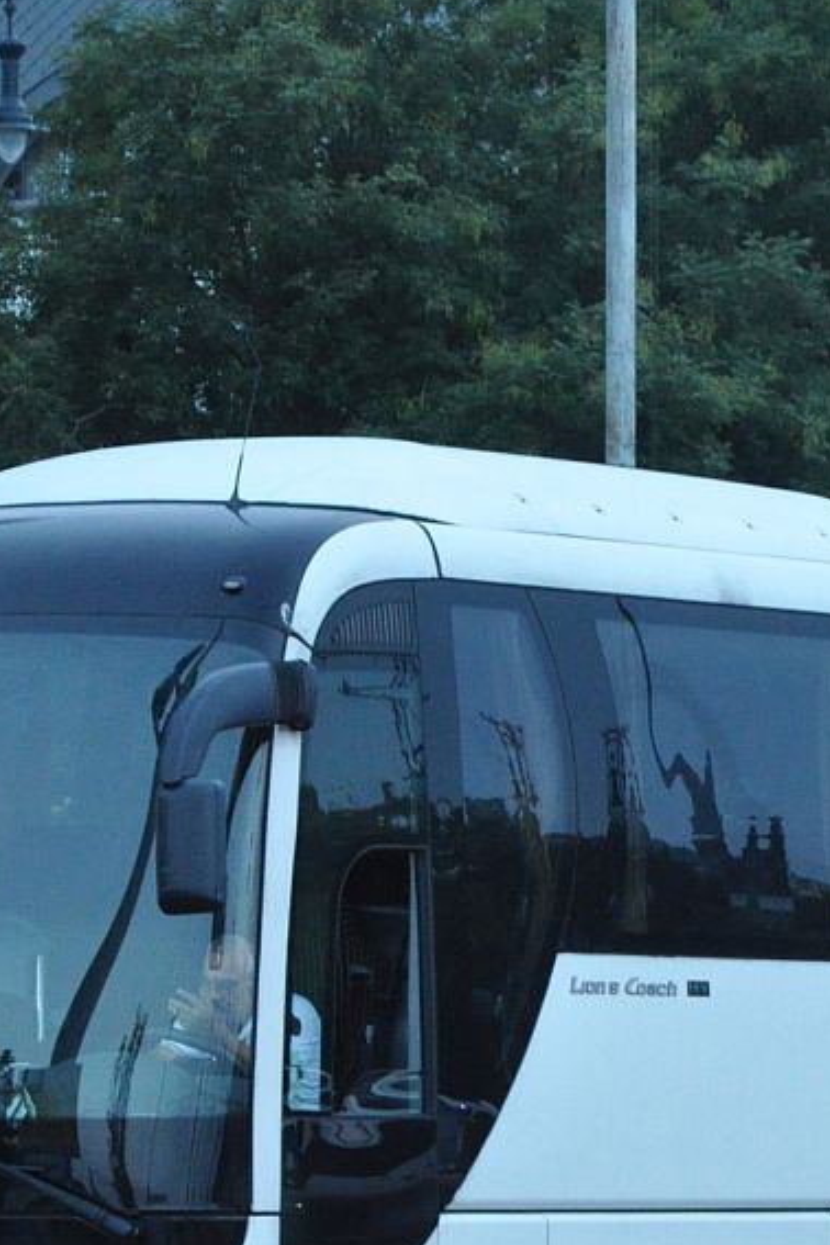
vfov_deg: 7.3
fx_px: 9691
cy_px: 898
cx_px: 691
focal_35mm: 280
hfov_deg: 4.9
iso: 1600
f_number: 5.3
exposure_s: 1/20
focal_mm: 75
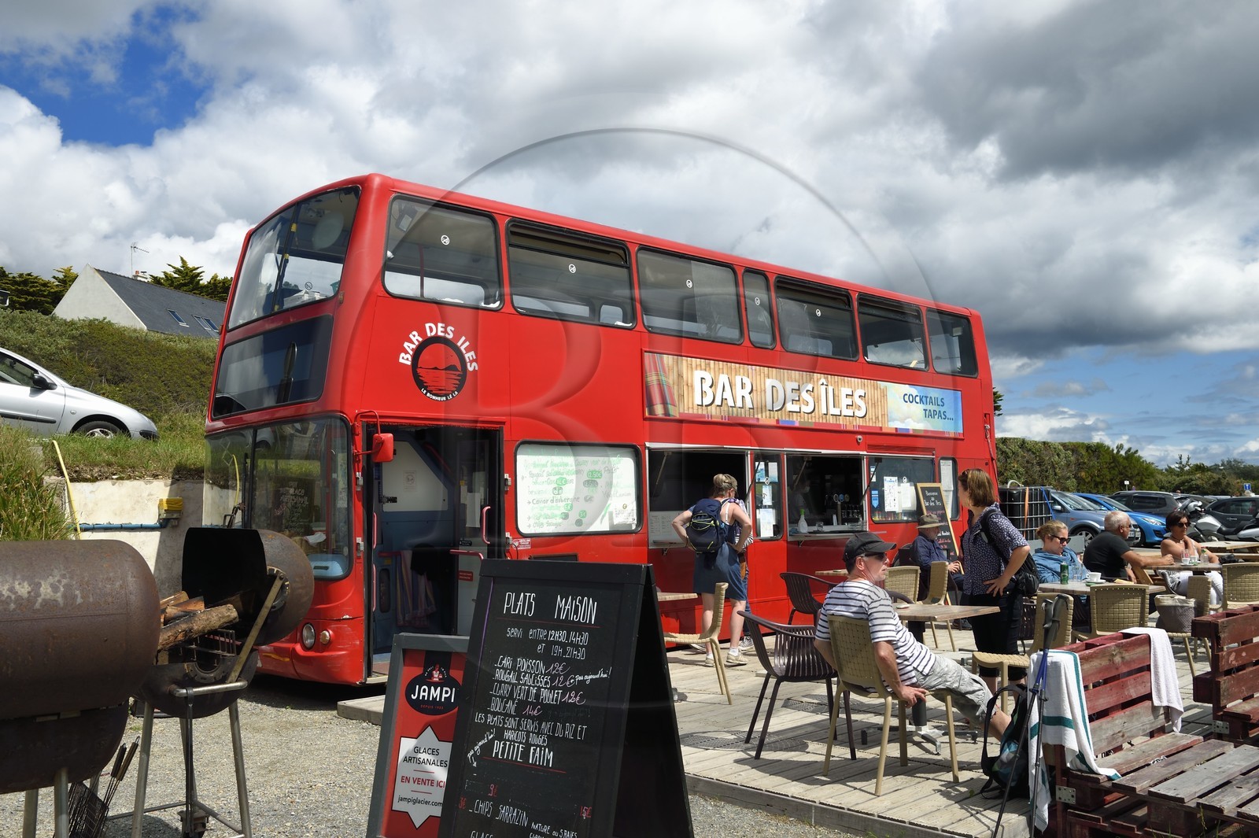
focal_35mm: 32
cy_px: 419
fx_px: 1118
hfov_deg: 58.7
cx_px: 630
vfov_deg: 41.1
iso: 200
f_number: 13
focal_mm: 32
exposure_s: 1/320
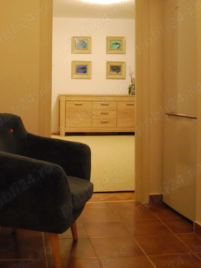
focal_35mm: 46
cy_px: 69
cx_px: 56
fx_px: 356
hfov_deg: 31.1
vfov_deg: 40.2
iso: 1600
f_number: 3.5
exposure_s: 1/20
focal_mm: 18
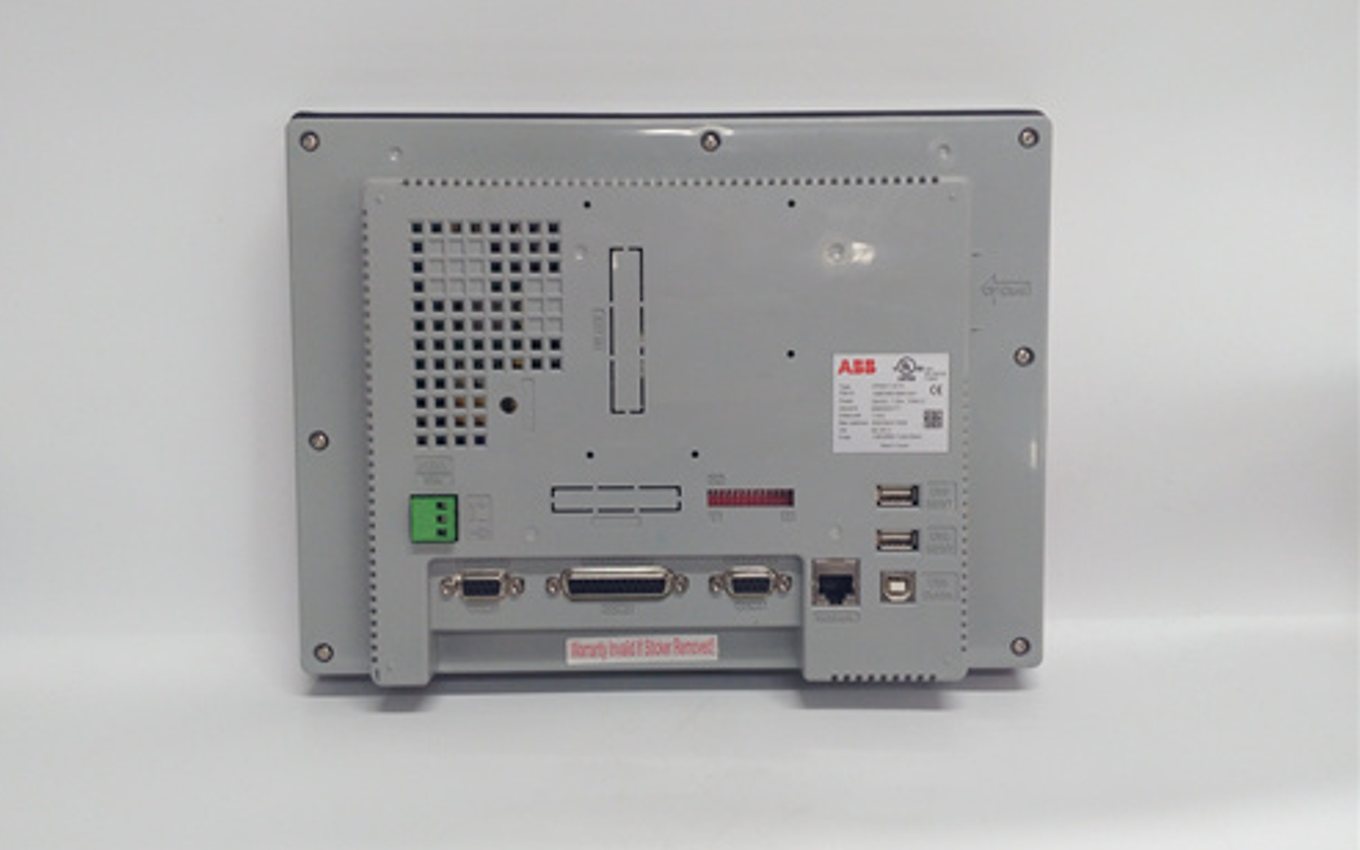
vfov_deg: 43.1
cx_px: 673
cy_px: 391
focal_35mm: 29
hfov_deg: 64.6
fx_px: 1075
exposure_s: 1/33
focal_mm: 3.79
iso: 144
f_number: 2
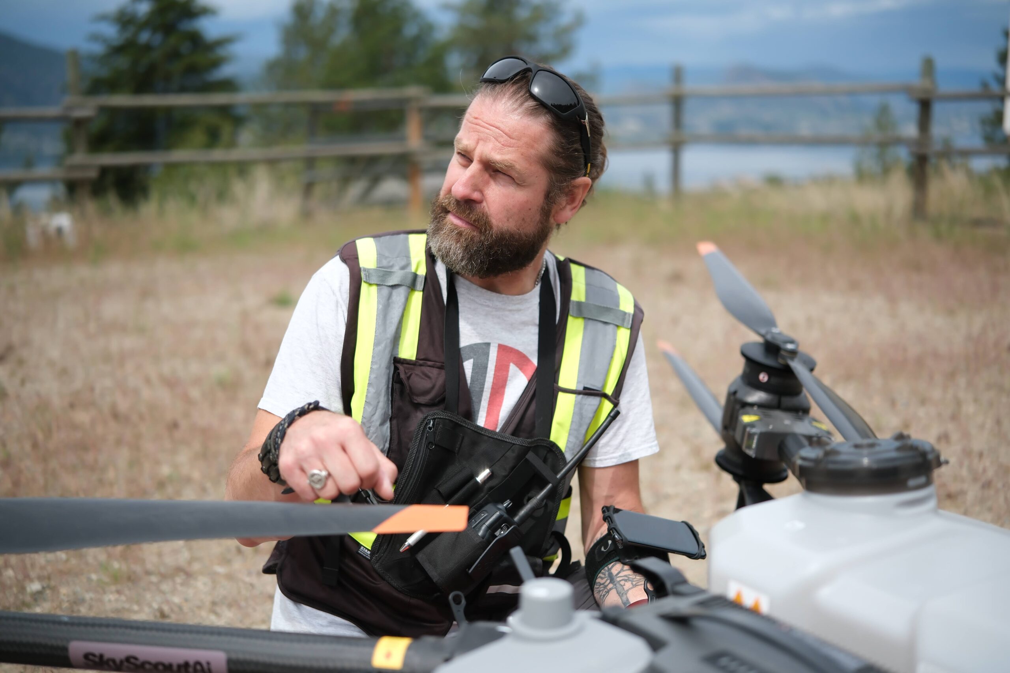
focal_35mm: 41
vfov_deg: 32.6
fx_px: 1150
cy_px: 336
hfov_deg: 47.4
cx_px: 505
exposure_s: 1/7500
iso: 125
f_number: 1.2
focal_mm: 27
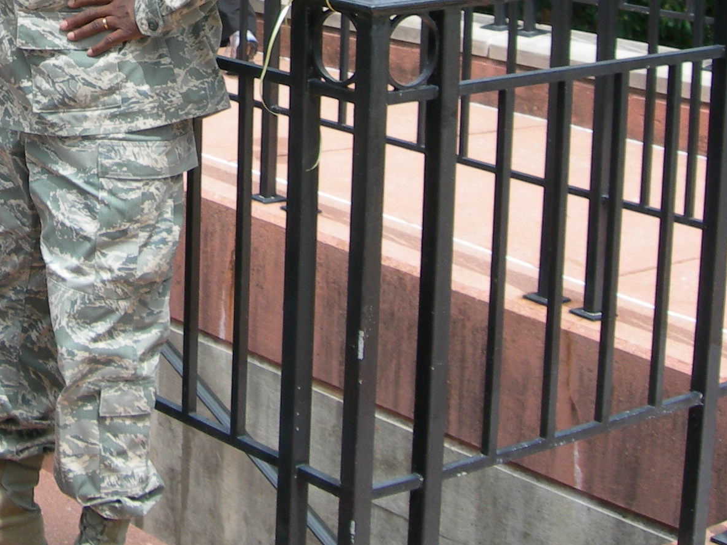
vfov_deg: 14.4
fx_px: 2079
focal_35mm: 99
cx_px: 18
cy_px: -123
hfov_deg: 19.3
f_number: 4.8
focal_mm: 7.8
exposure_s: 1/192
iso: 50
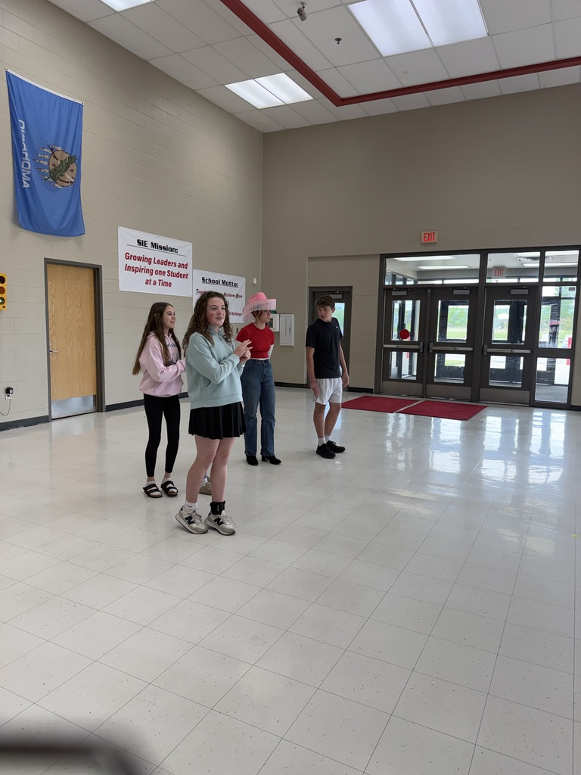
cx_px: 290
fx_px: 537
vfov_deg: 71.6
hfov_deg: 56.8
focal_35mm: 24
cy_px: 388
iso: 125
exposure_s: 1/208
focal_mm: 6.76
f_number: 1.78
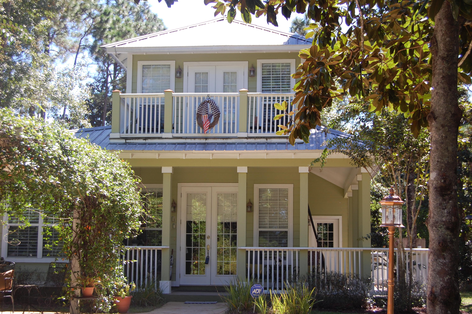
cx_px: 236
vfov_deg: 22.6
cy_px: 157
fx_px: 786
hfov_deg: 33.4
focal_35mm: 60
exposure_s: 1/160
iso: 200
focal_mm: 40
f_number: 6.3
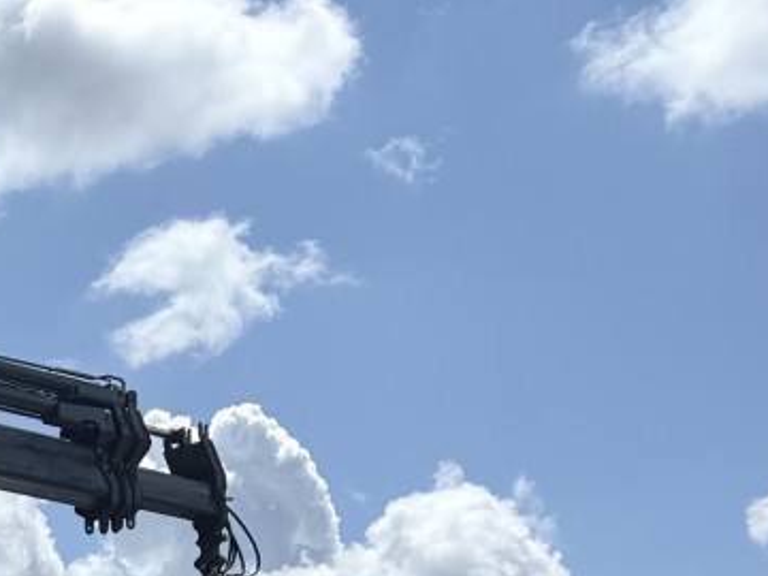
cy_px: 1150
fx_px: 2130
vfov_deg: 13.3
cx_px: -745
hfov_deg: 16.1
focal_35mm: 96
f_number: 1.78
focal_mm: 6.76
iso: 80
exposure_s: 1/6711
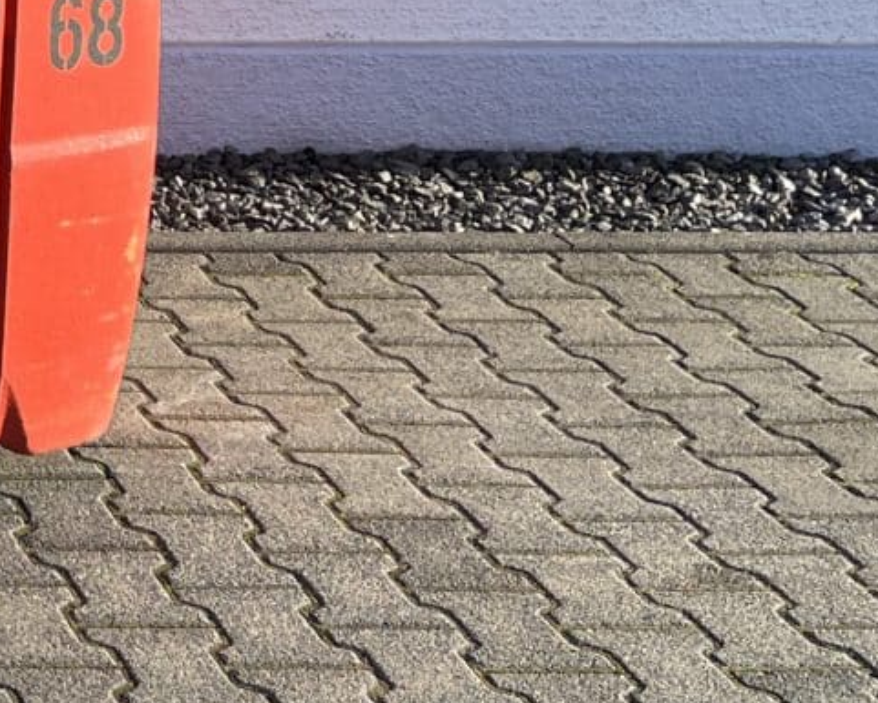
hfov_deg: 15.5
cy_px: -254
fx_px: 2807
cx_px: -661
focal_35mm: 108
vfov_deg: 13.7
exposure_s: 1/992
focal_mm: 5.1
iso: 50
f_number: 1.6
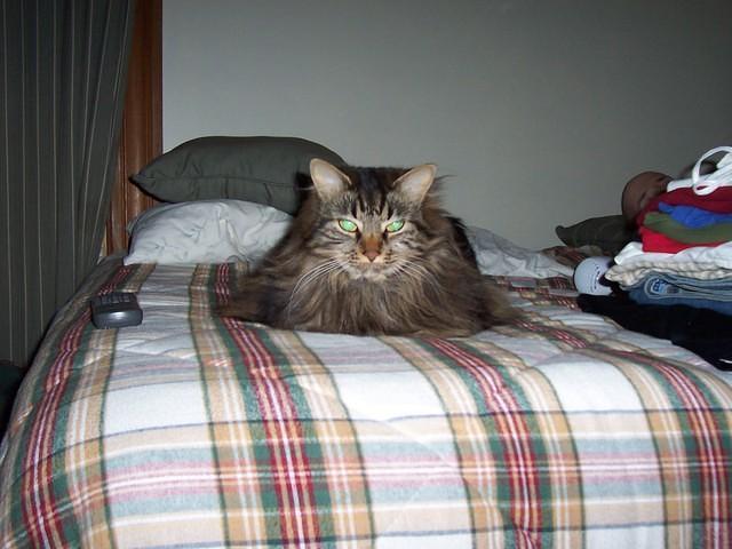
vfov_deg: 38.7
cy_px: 274
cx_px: 366
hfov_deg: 50.1
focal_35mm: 37
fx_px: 782
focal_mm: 5.6
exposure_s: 1/60
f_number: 2.8
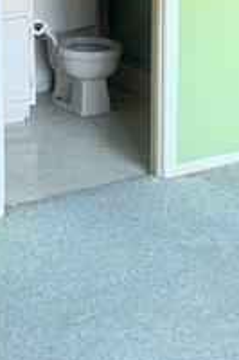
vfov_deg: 20.6
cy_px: 11
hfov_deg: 14.2
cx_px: 95
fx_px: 958
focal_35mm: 96
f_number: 1.78
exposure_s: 1/60
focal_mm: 6.76
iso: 400
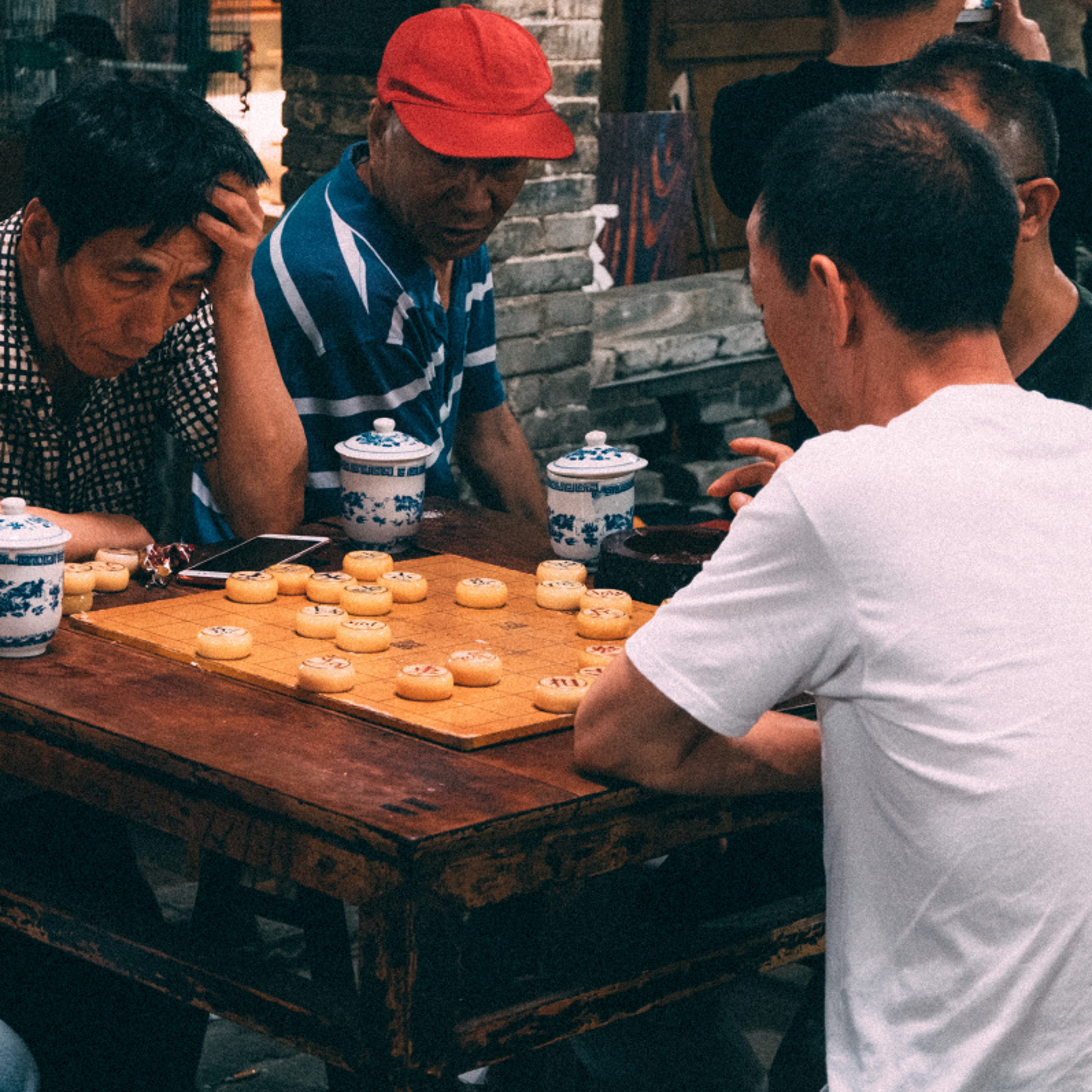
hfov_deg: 18.1
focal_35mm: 96
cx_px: 460
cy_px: 545
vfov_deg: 18.1
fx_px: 3426
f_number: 5.6
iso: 2500
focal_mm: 50
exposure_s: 1/18
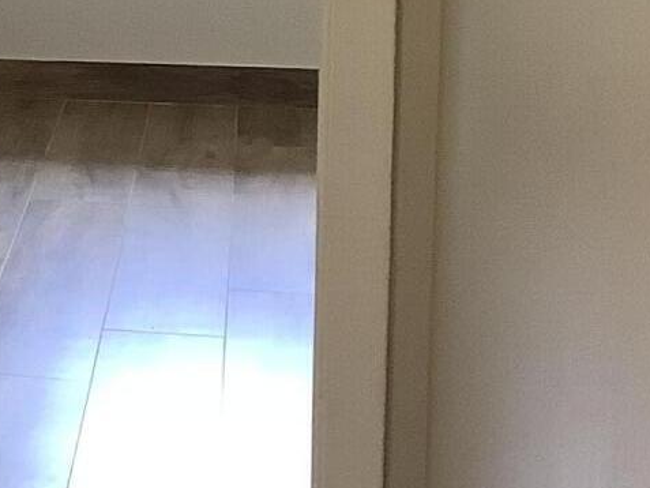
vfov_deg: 11.3
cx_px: -555
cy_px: -40
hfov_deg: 13.5
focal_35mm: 130
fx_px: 2442
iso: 125
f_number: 2.4
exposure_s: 1/60
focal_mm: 3.3
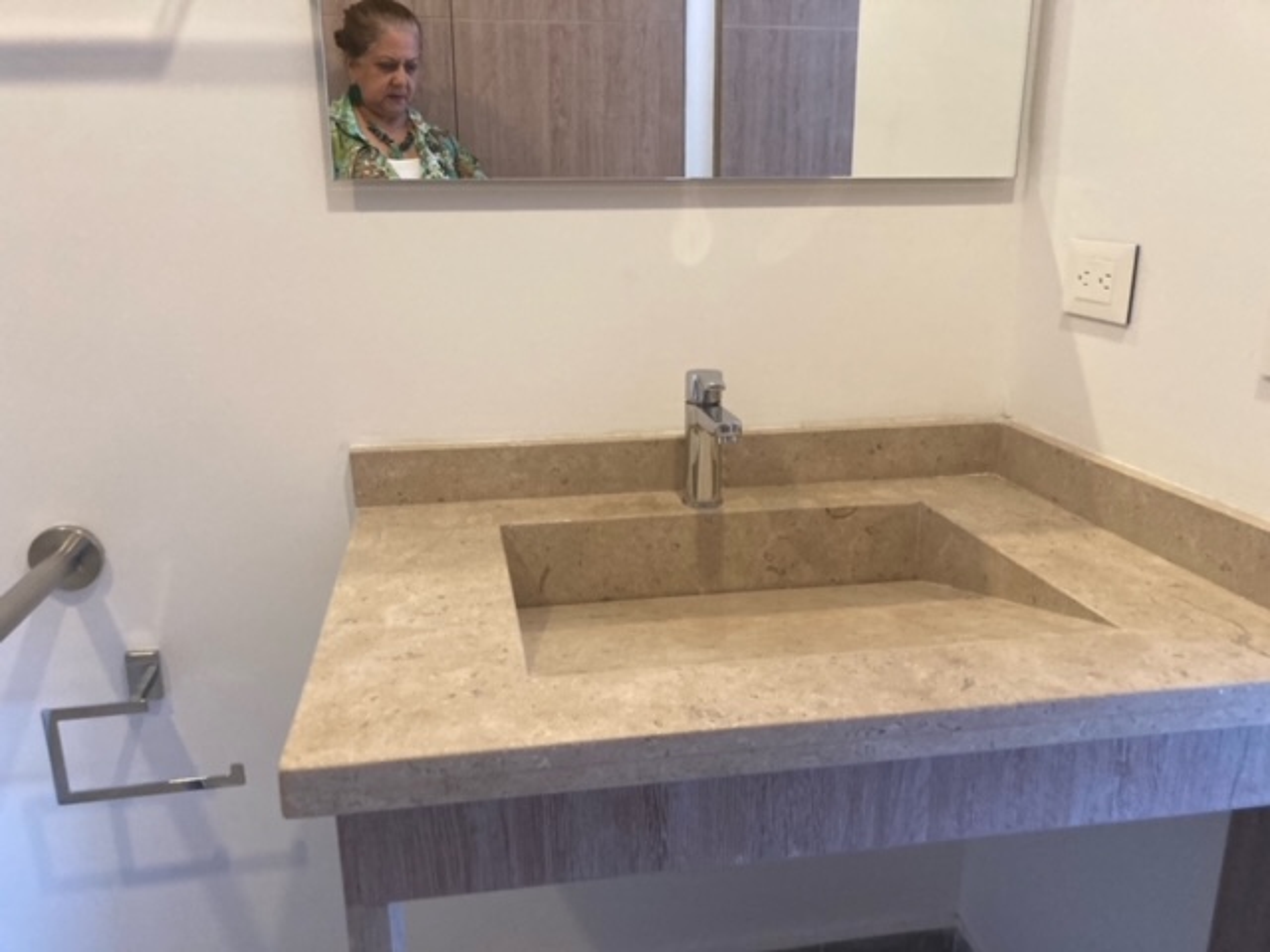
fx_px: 1027
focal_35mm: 28
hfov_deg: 63.4
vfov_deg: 49.7
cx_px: 635
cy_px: 476
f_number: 1.8
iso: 200
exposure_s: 1/60
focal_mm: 3.99
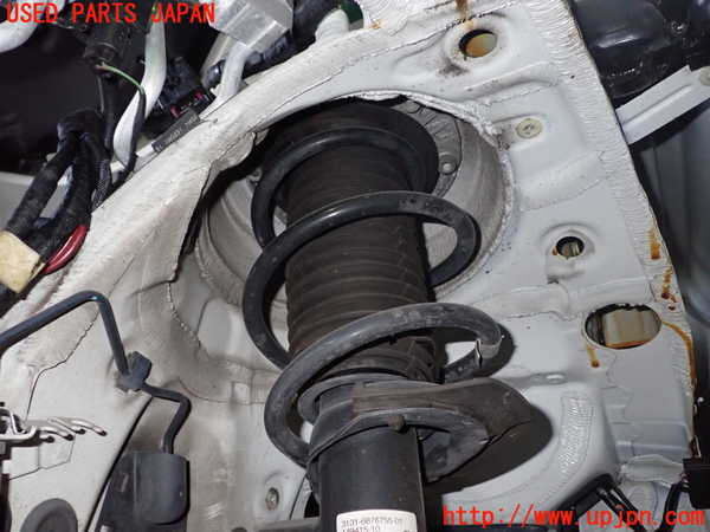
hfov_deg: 60.0
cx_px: 355
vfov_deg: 46.8
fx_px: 615
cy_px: 266
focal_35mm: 30
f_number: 6.3
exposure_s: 1/30
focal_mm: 5.4
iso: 500
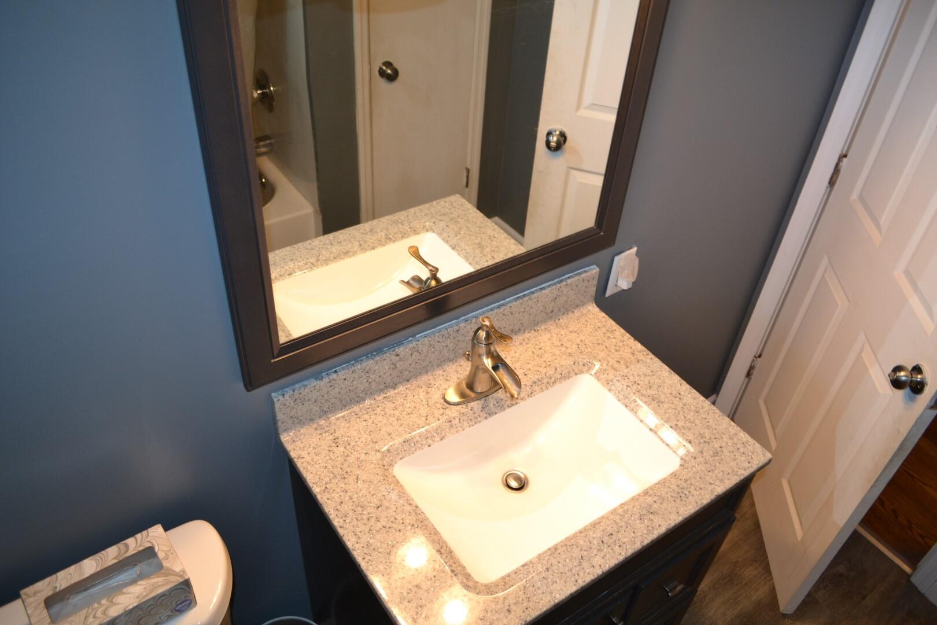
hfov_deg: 67.4
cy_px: 312
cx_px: 468
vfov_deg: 47.9
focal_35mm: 27
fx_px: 703
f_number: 3.5
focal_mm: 18
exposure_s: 1/60
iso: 400
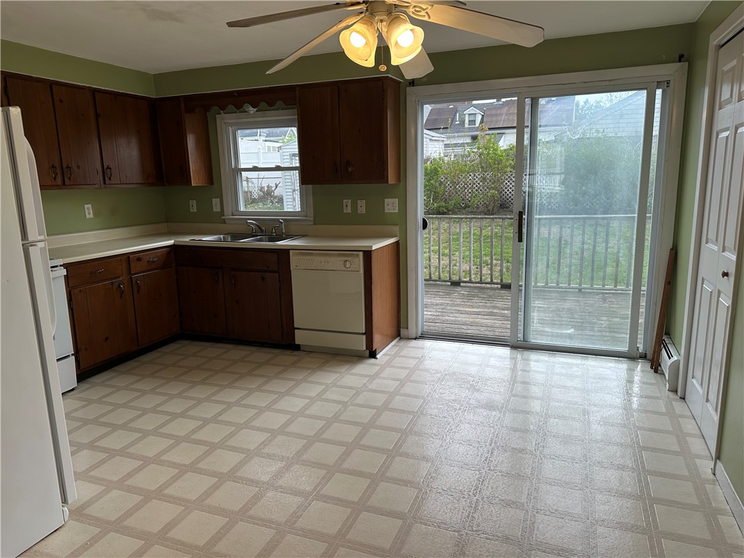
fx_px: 516
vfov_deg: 56.8
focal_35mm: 24
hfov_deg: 71.6
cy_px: 279
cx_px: 372
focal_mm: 6.86
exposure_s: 1/549
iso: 80
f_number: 1.78
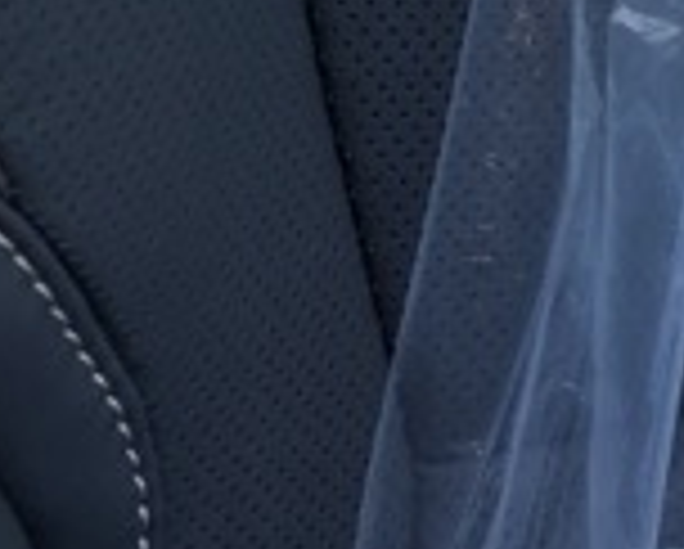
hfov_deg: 14.5
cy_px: -243
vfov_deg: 12.8
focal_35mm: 115
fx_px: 2331
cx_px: 1269
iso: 25
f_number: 1.8
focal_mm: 3.99
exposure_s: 1/60
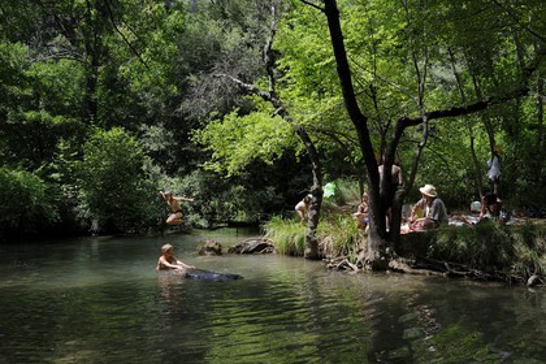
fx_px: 516
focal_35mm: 34
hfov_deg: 55.8
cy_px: 182
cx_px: 273
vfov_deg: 38.9
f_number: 10
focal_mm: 34
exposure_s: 1/200
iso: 400
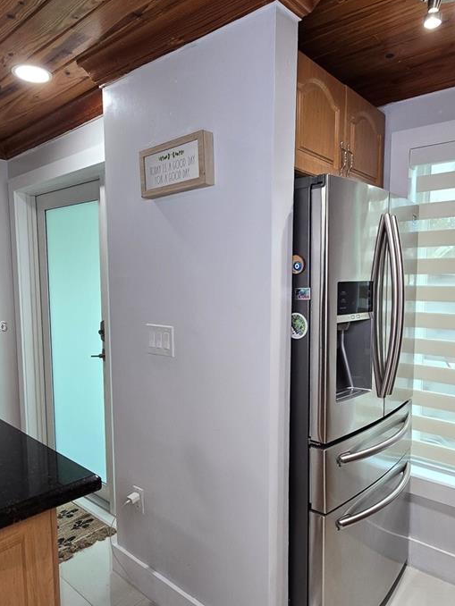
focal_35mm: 23
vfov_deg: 73.8
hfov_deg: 58.9
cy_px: 327
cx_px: 243
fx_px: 403
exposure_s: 1/60
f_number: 2.2
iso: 100
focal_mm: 2.2
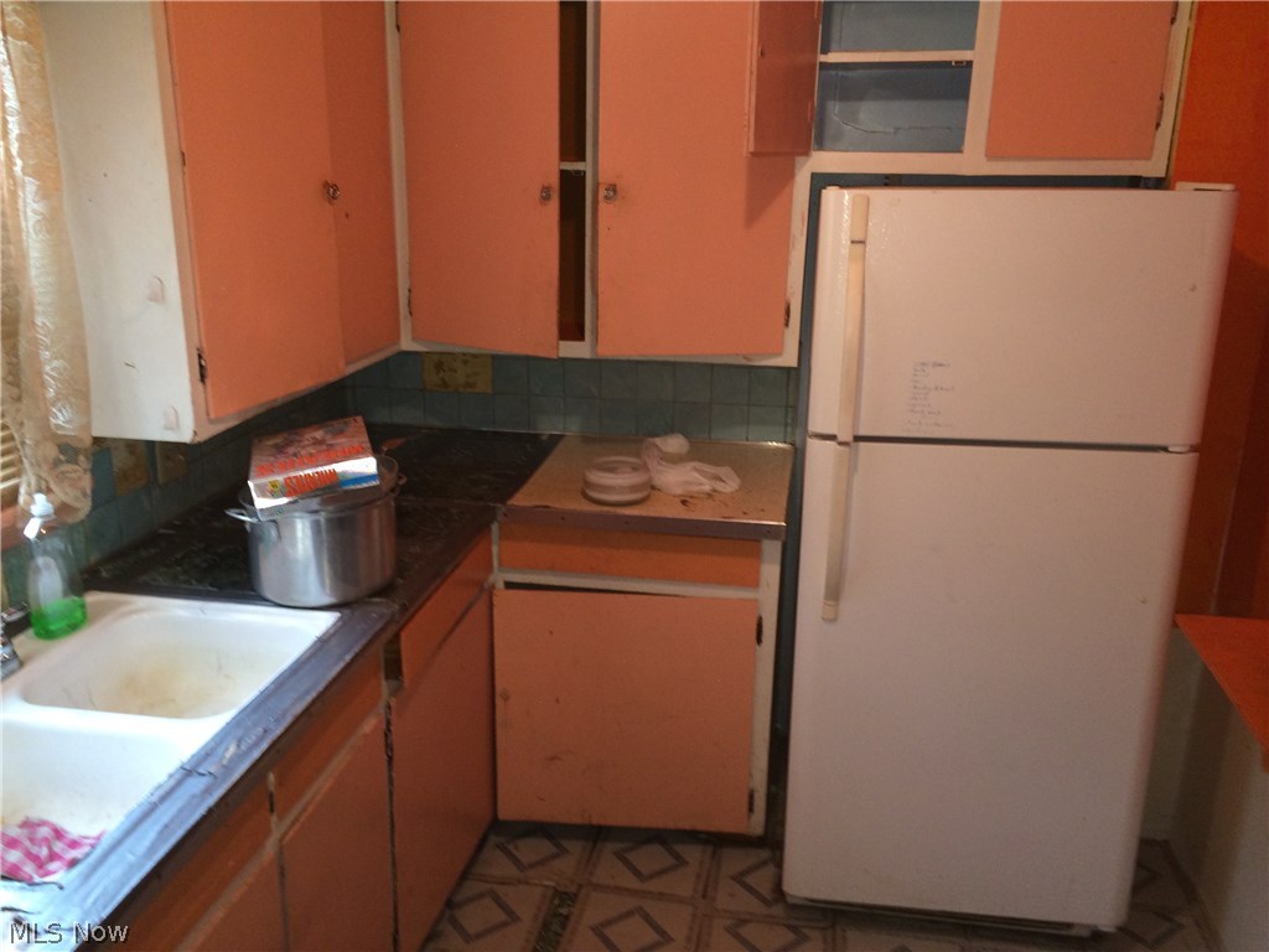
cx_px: 634
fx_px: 1100
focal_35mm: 30
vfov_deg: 46.8
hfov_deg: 60.0
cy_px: 476
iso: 125
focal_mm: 4.12
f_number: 2.2
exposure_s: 1/30
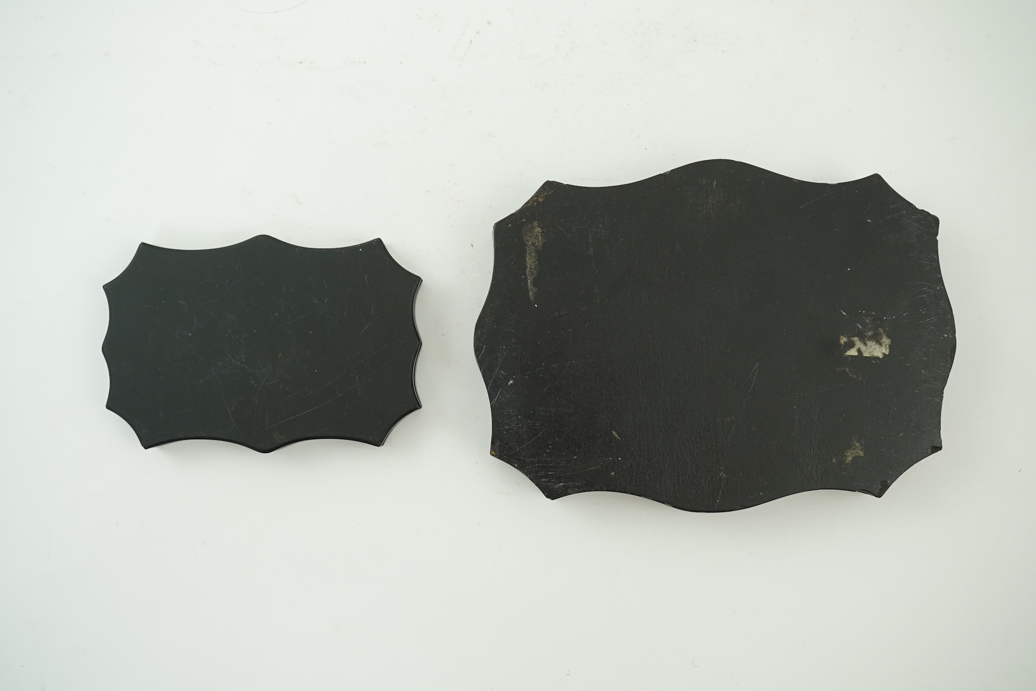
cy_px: 346
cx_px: 518
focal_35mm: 45
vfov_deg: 29.9
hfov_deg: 43.6
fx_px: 1295
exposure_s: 1/50
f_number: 8
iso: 400
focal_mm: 30
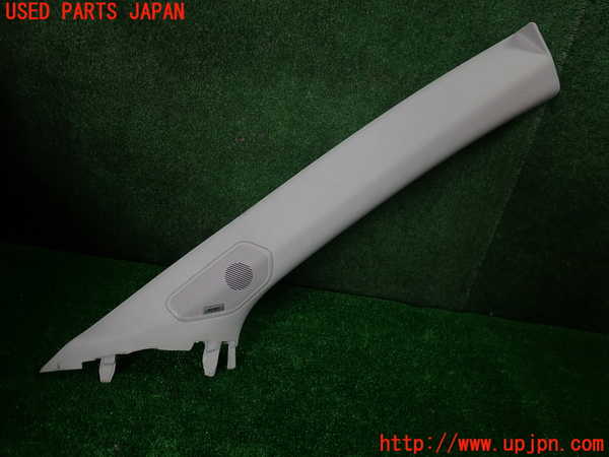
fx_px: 528
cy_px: 228
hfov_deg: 60.0
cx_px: 304
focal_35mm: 30
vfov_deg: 46.8
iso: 100
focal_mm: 5.4
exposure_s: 1/100
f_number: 2.3
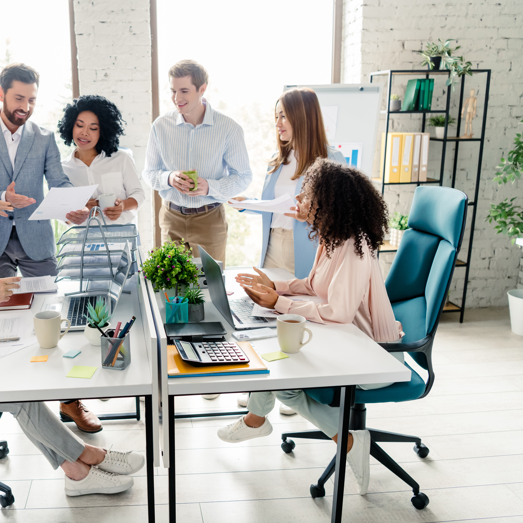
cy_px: 256
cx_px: 136
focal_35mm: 34
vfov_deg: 48.4
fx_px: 581
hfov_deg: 46.8
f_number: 2.8
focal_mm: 26
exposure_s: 1/100
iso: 1000
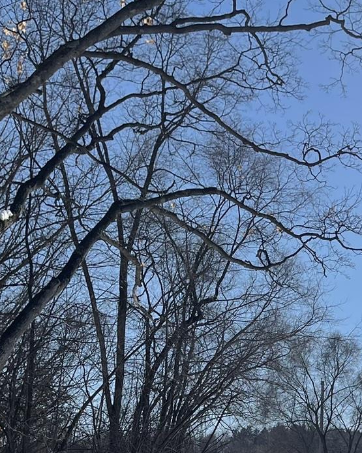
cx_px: 402
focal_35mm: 72
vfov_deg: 24.6
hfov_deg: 20.3
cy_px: 500
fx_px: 964
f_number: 1.6
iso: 32
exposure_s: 1/10989
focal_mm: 5.1
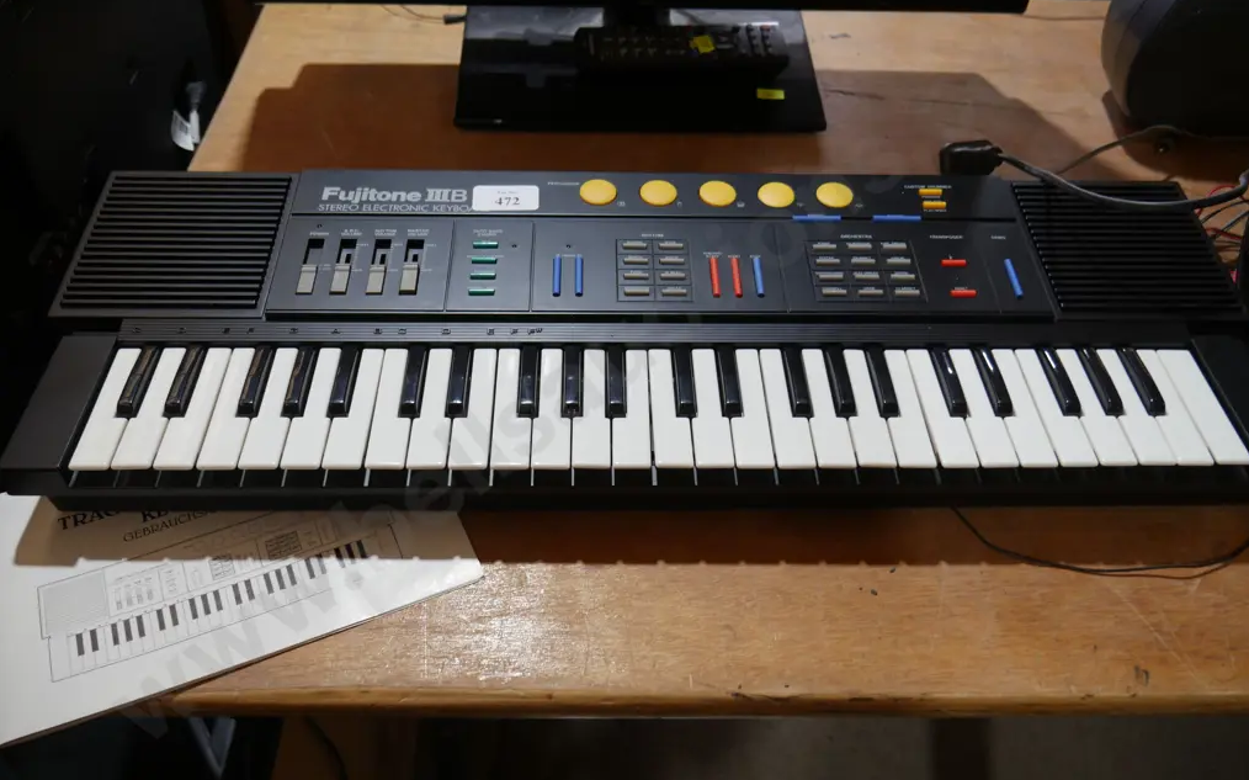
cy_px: 348
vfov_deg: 41.7
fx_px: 1021
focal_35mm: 30
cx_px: 629
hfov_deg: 62.9
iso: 200
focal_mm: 14
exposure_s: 1/100
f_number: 3.5
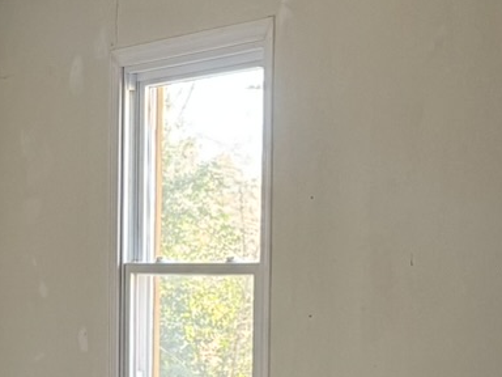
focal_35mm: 128
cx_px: -17
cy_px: 486
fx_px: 1856
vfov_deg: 11.3
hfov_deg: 15.1
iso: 250
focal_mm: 6.76
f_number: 1.78
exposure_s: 1/60
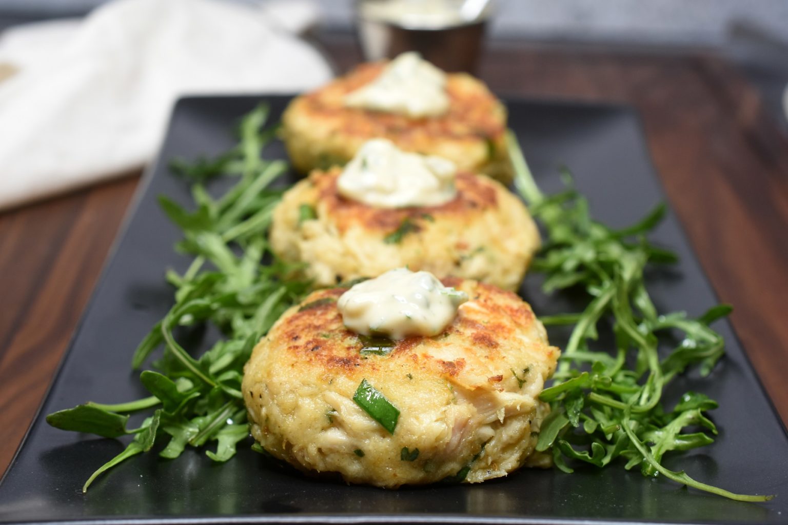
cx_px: 394
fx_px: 1313
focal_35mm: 60
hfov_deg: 33.4
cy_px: 262
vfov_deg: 22.6
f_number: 5.6
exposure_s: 1/80
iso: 500
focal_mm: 40
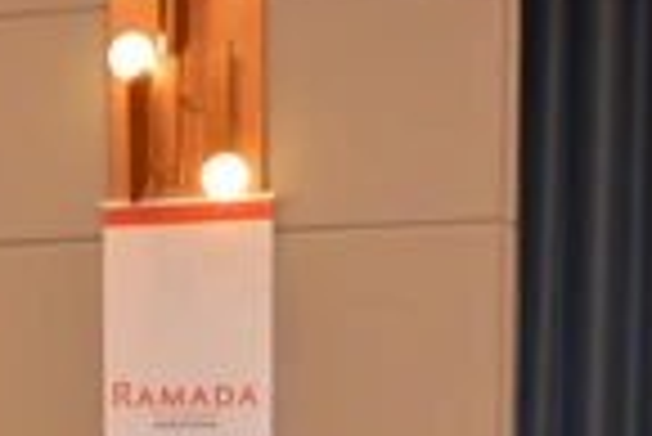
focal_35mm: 97
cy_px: 627
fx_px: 1759
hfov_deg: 19.9
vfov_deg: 13.4
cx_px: -103
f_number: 5
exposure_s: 1/125
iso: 1000
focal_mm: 32
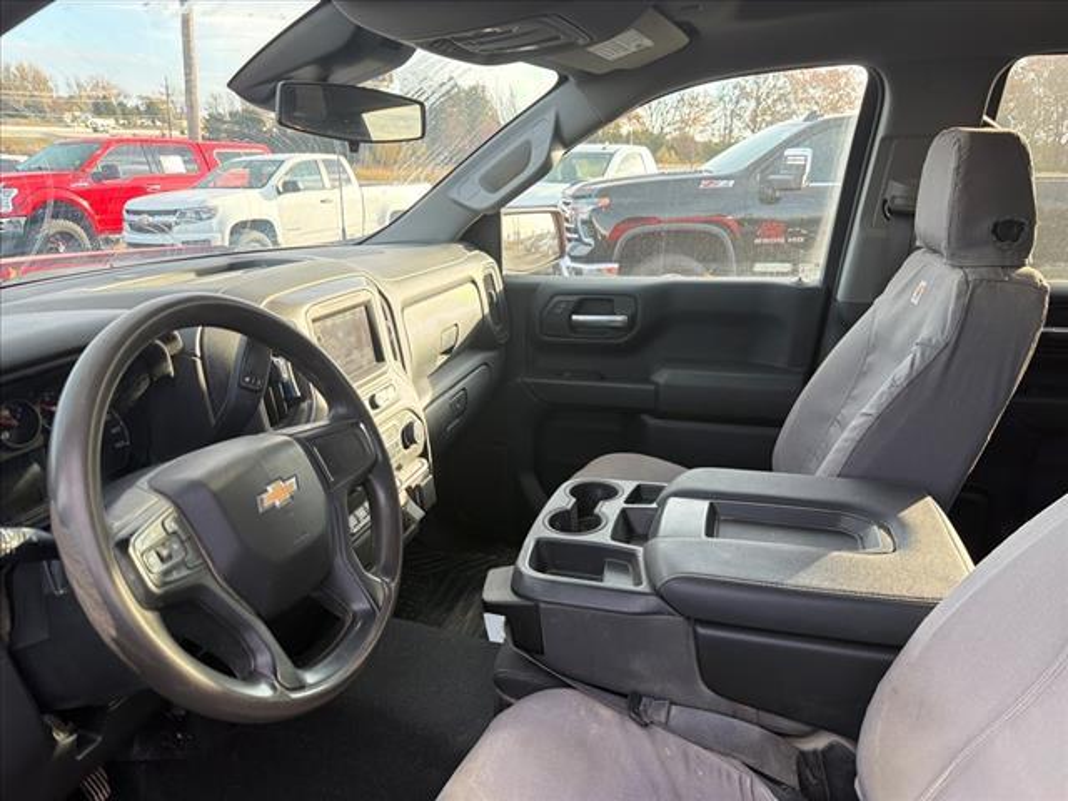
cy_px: 400
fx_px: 740
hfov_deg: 71.6
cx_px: 534
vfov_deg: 56.8
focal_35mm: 24
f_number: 1.78
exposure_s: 1/189
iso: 100
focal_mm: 6.76
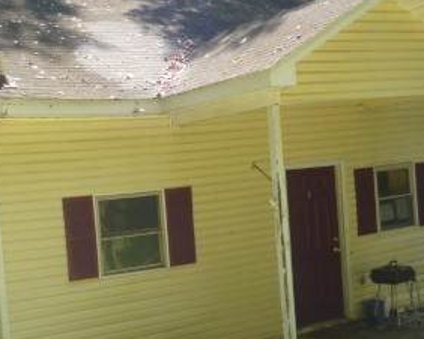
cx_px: 146
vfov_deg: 24.6
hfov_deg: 30.3
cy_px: 201
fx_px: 779
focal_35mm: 62
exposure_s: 1/160
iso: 100
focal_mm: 5
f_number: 3.1
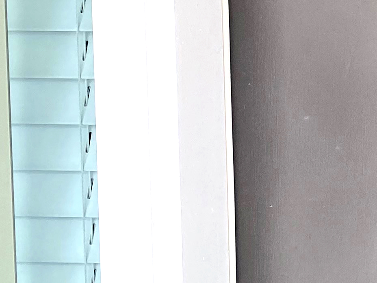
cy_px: -297
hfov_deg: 15.6
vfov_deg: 11.7
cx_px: 617
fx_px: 1231
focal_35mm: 113
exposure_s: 1/352
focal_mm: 4.25
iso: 32
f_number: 1.8
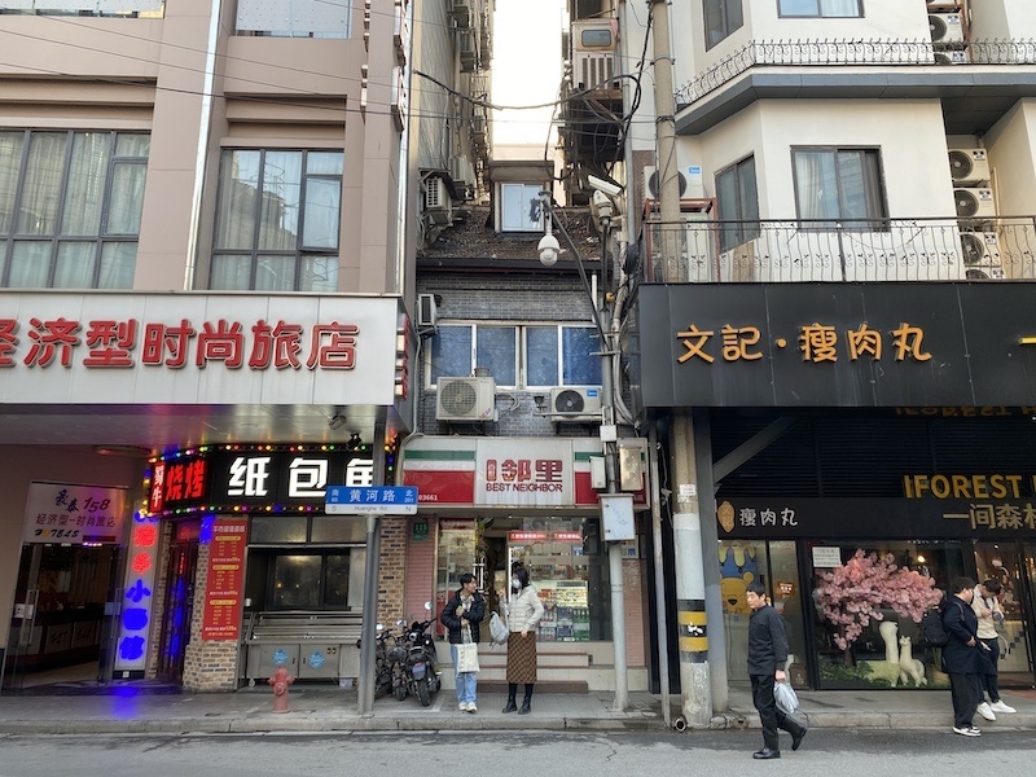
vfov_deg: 53.1
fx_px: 778
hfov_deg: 67.3
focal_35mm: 26
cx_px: 518
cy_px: 388
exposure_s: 1/121
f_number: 1.8
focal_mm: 4.25
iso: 40
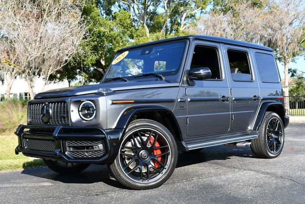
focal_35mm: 46
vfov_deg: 29.3
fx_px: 390
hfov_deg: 42.7
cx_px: 152
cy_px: 102
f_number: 8
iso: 200
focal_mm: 23
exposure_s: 1/250
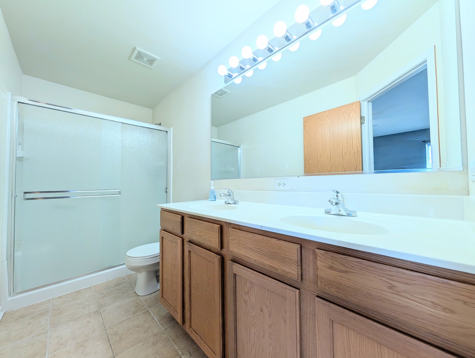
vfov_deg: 94.7
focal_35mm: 12
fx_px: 165
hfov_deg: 110.5
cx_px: 238
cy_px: 179
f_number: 1.7
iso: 48
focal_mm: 2.02
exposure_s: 1/164
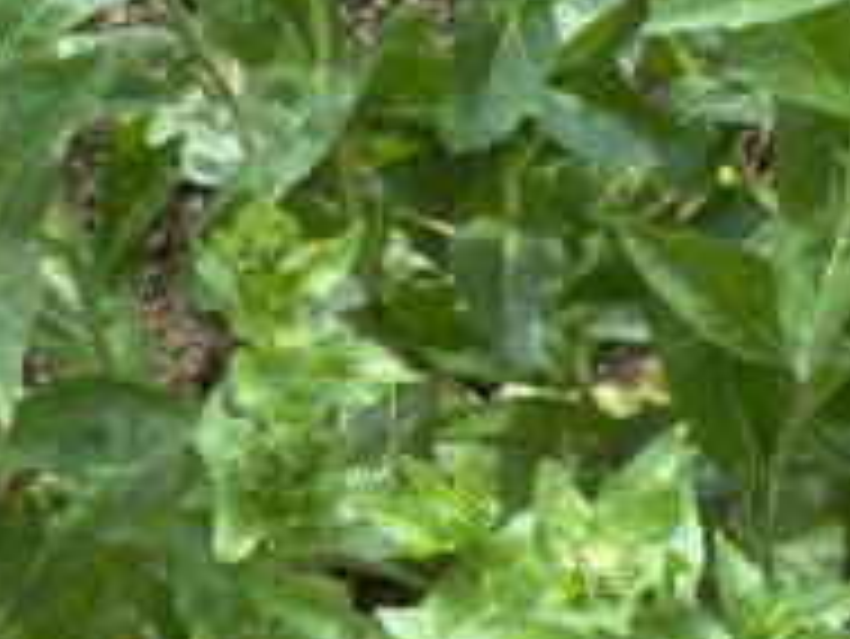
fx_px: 2703
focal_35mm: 110
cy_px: 328
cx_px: 382
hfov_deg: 17.9
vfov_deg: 13.5
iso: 32
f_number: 1.8
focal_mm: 4.25
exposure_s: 1/651
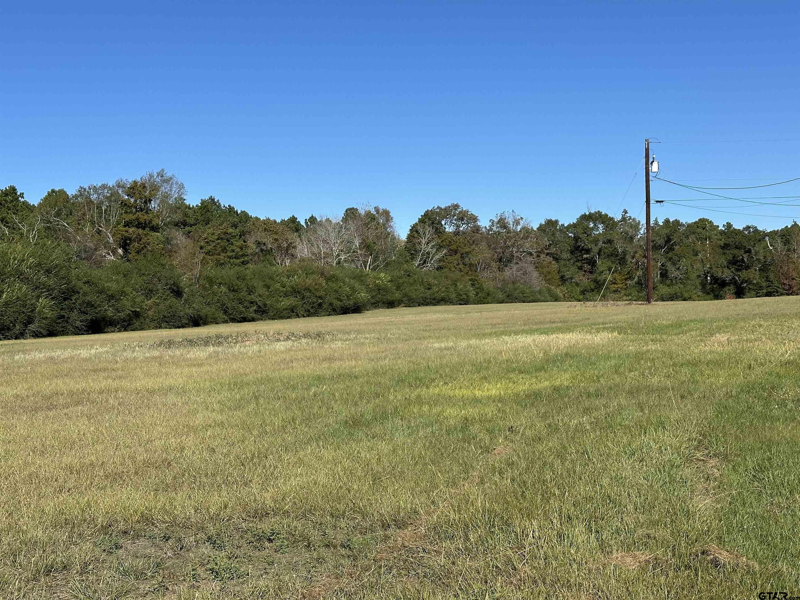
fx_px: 1109
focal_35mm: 48
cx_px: 400
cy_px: 300
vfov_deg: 30.3
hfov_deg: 39.7
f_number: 1.78
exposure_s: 1/4566
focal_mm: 6.86
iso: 64
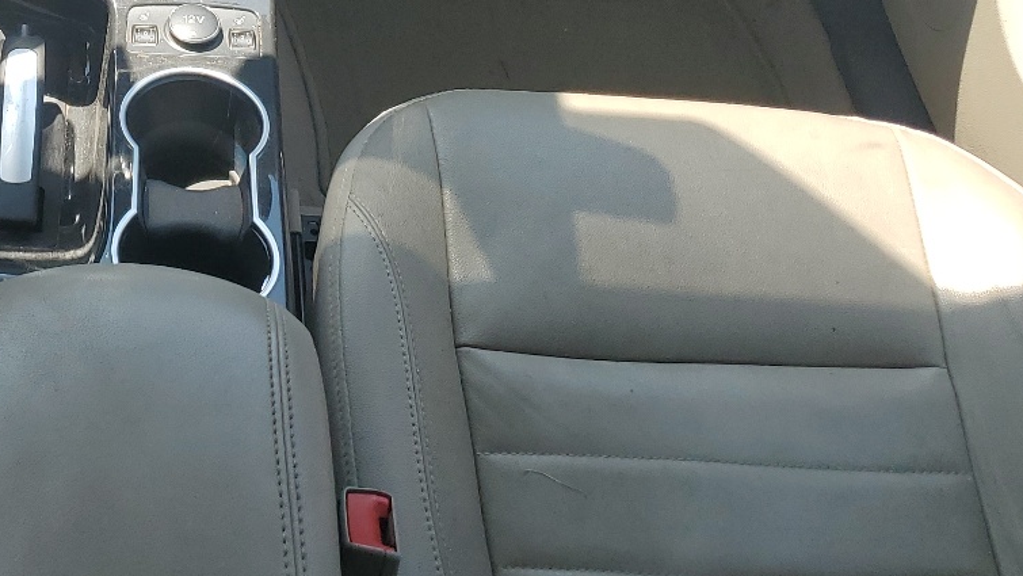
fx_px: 1628
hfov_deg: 32.4
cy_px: -163
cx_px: 24
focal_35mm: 60
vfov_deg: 18.7
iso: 50
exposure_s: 1/667
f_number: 1.5
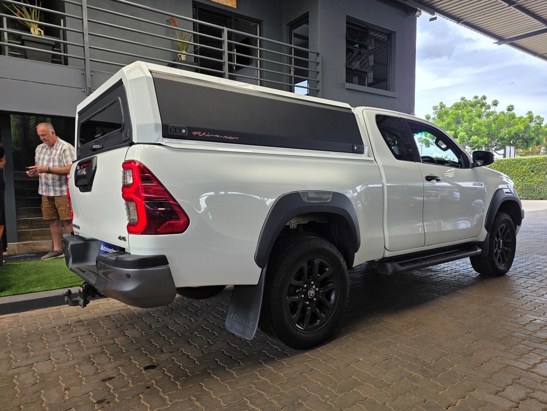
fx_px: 379
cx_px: 278
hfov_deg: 71.6
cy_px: 214
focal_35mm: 24
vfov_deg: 56.8
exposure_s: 1/359
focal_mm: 6.25
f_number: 1.7
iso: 25
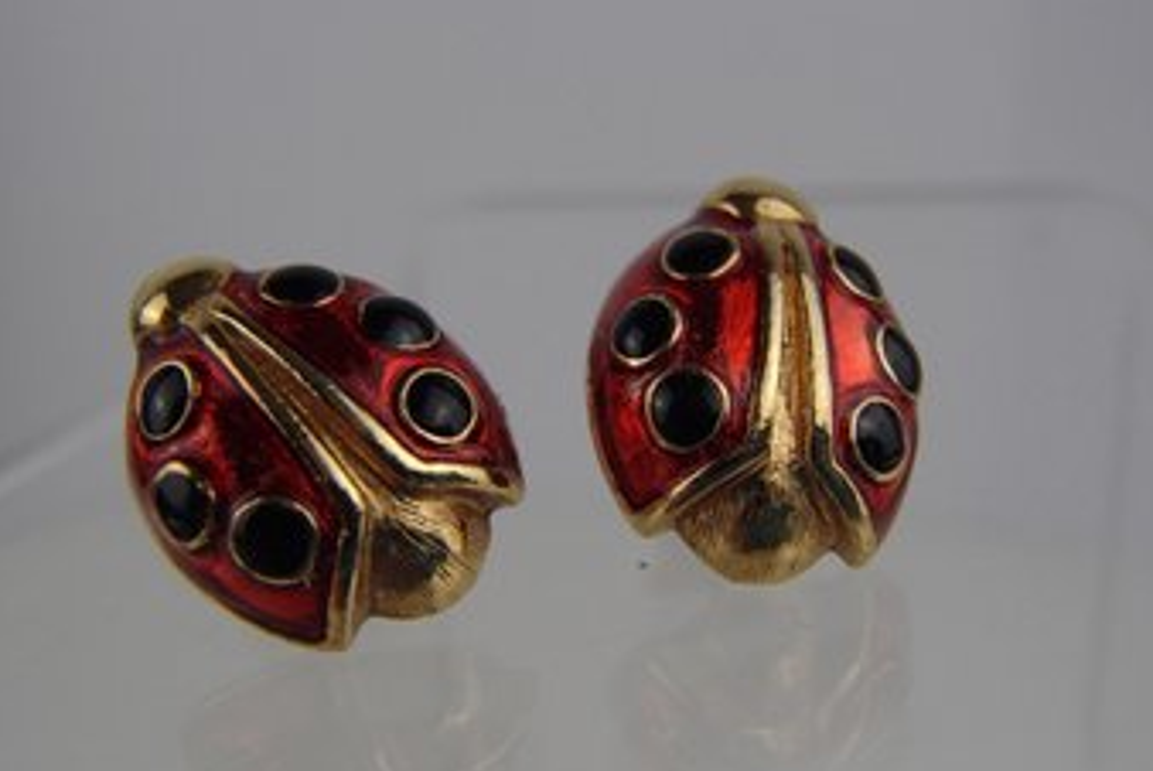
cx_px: 571
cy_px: 408
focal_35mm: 39
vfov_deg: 34.3
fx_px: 1250
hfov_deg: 49.5
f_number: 4.7
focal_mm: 6.64
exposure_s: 1/160
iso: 160
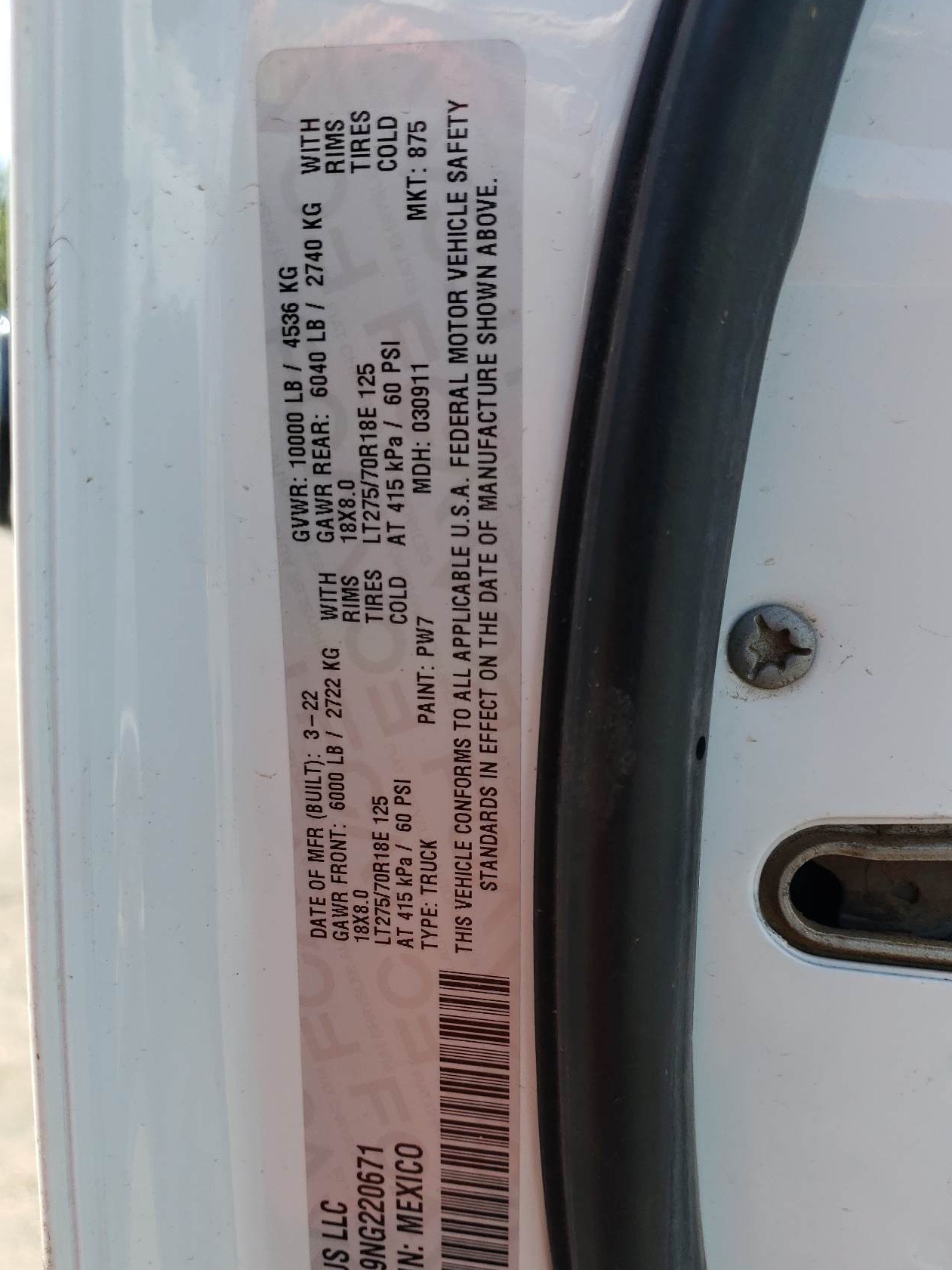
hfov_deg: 42.9
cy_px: 763
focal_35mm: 33
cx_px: 463
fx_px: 1210
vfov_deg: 54.9
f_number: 1.5
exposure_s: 1/1111
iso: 50
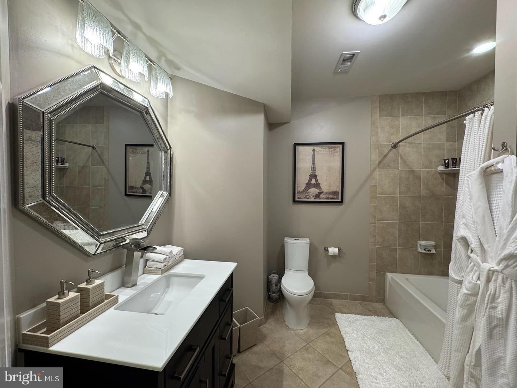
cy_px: 194
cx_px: 258
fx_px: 209
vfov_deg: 85.7
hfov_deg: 102.1
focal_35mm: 14
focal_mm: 2.22
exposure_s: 1/60
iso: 200
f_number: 2.2
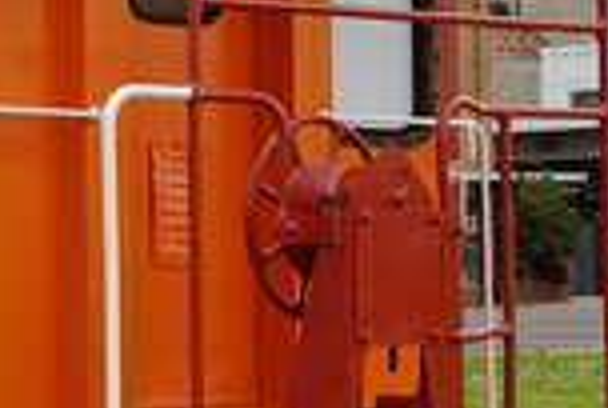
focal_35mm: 189
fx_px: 3198
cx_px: -328
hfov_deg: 10.5
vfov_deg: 7.3
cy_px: 162
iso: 100
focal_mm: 24
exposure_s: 1/80
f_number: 8
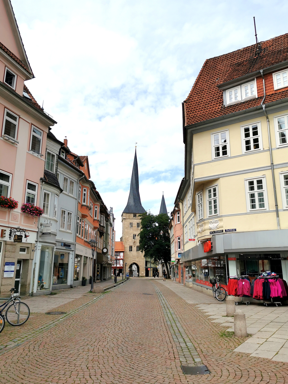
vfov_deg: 61.6
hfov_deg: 48.2
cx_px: 147
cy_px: 186
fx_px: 322
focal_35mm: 29
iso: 50
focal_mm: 5.56
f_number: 1.6
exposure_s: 1/3846
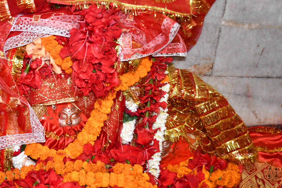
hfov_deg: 37.3
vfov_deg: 26.0
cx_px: 71
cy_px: 110
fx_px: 407
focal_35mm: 52
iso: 2200
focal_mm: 23
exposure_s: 1/60
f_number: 3.8
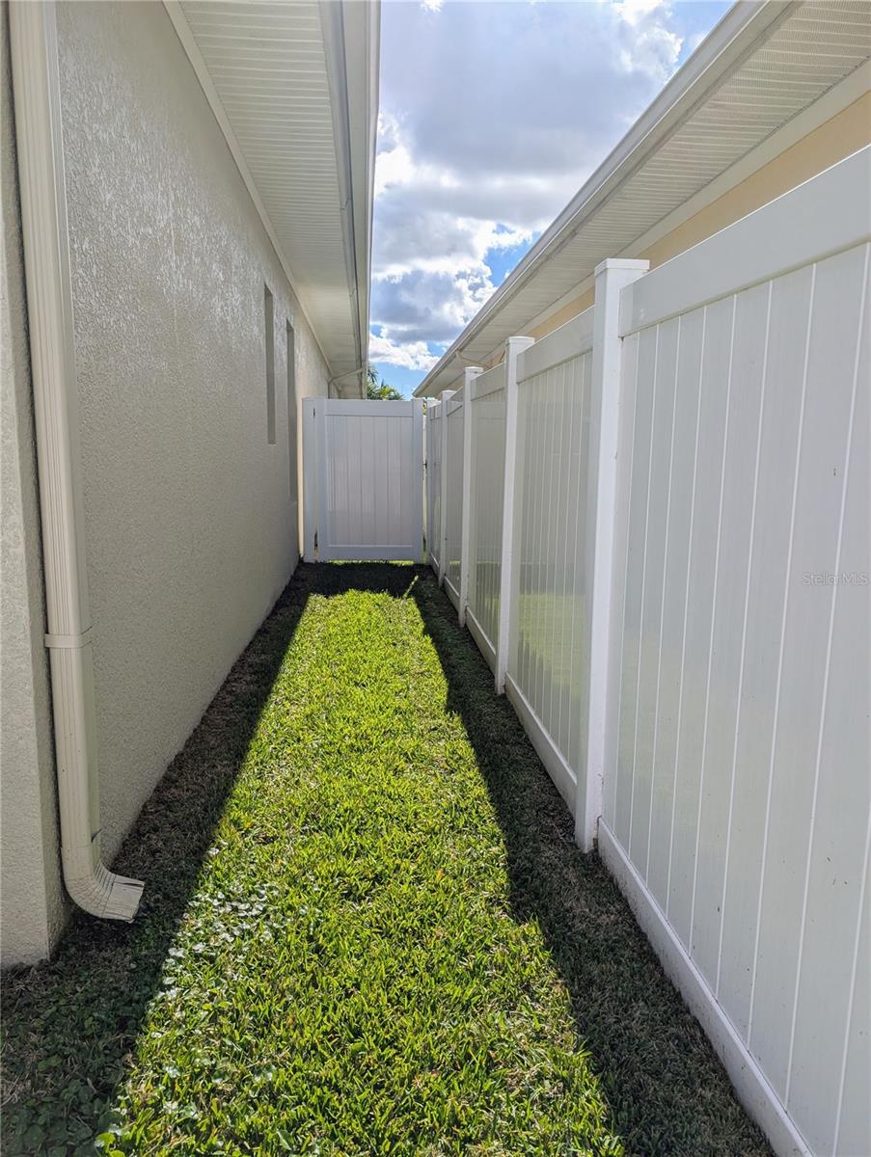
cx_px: 436
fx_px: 803
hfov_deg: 56.9
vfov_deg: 71.5
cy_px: 578
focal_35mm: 24
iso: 21
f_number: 1.68
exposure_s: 1/2037
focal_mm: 6.9
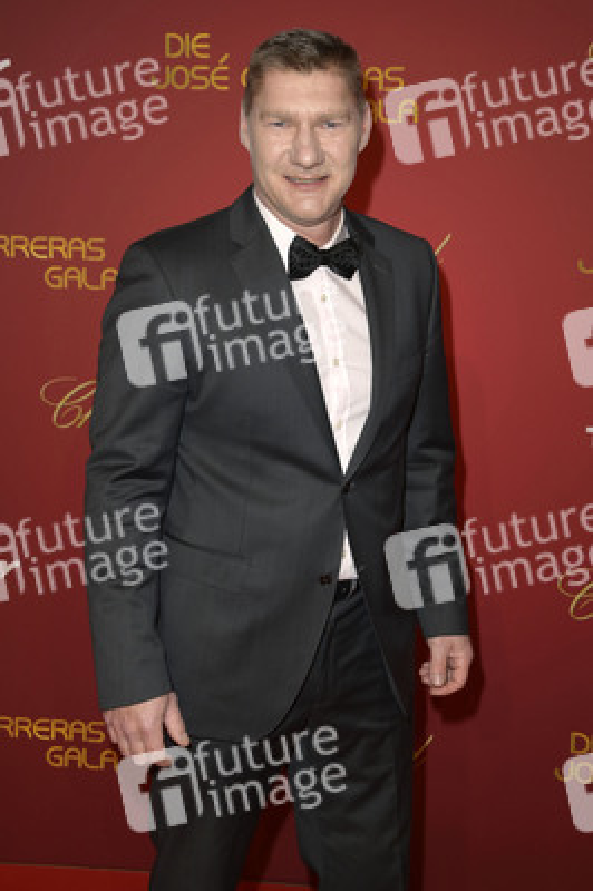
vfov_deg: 41.1
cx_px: 296
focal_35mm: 48
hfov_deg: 28.0
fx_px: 1188
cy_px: 446
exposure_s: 1/200
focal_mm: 48
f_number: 5.6
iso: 640
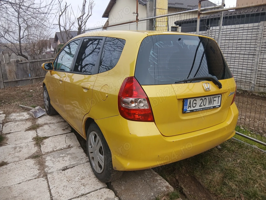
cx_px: 133
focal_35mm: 26
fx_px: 200
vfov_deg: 53.1
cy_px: 100
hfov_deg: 67.3
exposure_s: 1/114
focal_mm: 3.98
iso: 20
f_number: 1.8
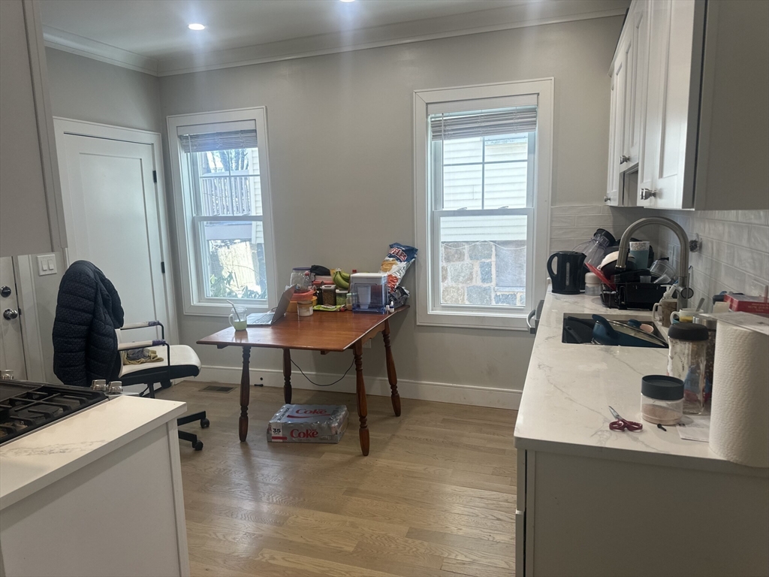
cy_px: 288
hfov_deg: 71.6
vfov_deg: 56.8
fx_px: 533
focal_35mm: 24
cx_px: 384
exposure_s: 1/120
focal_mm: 6.86
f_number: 1.78
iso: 100
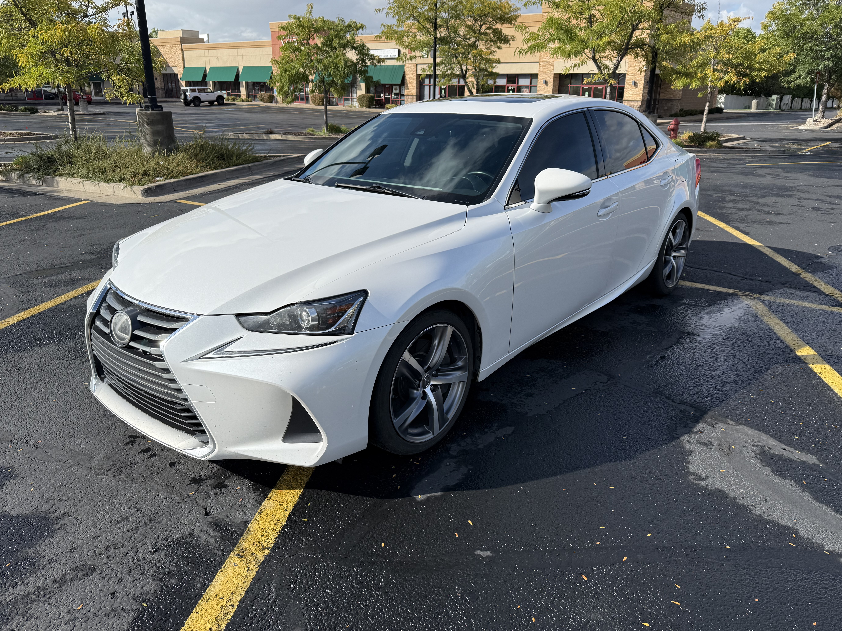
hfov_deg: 69.4
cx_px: 427
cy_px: 308
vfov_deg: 54.9
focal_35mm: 25
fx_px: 608
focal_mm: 6.76
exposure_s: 1/5319
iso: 80
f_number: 1.78
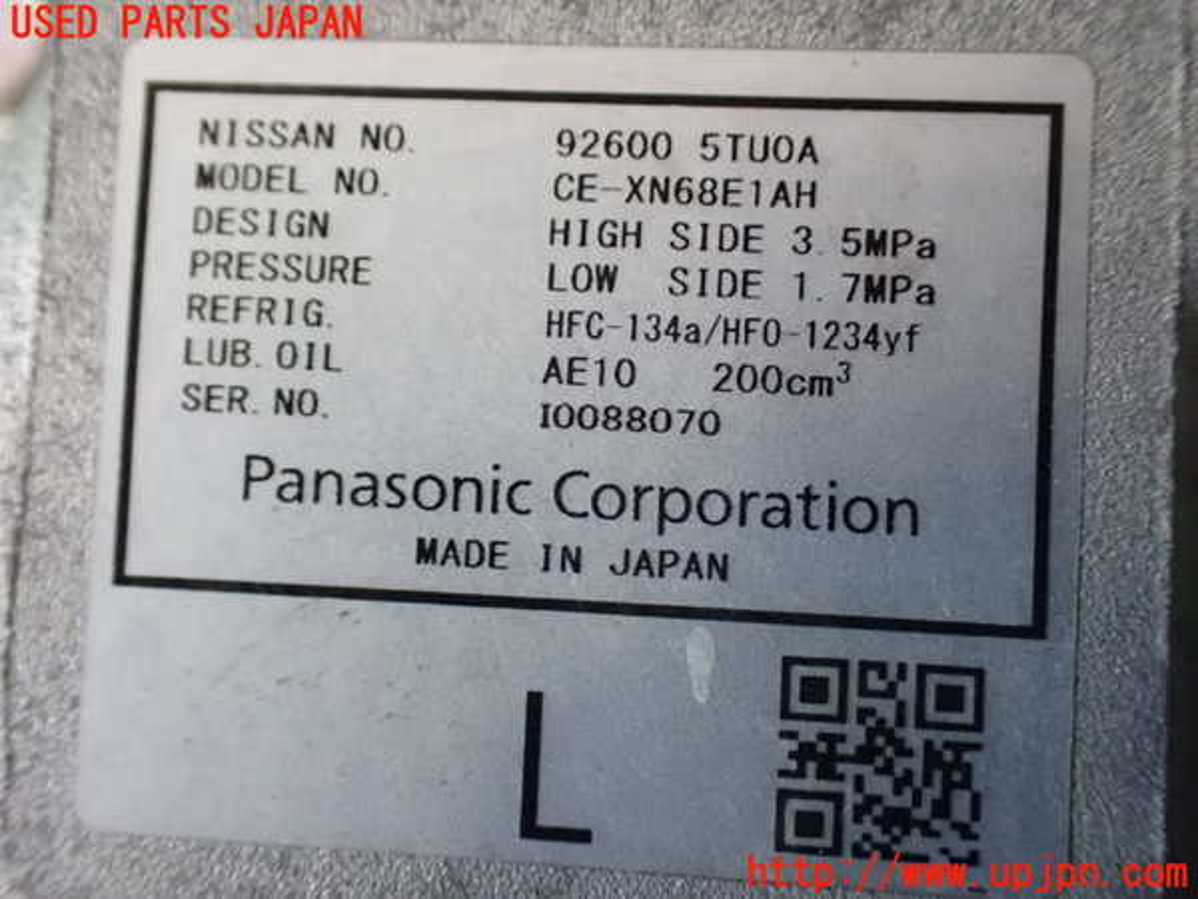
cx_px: 599
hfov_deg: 49.0
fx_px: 1315
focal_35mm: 38
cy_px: 450
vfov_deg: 37.7
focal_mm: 6.83
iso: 1600
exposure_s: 1/25
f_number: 2.7
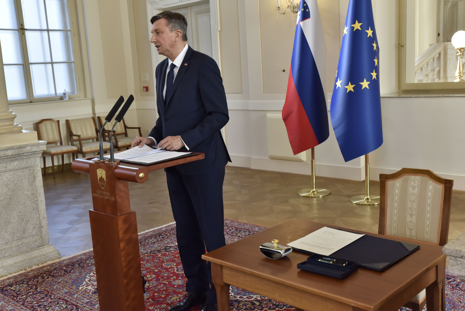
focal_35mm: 40
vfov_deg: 33.4
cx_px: 232
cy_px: 156
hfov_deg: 48.4
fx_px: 517
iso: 1000
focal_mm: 40
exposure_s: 1/200
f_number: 6.3
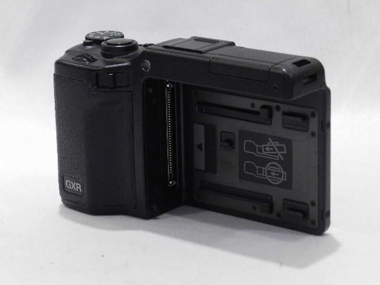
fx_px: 1427
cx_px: 190
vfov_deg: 11.4
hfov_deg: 15.2
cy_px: 142
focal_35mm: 130
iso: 800
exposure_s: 1/40
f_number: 5
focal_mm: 23.1
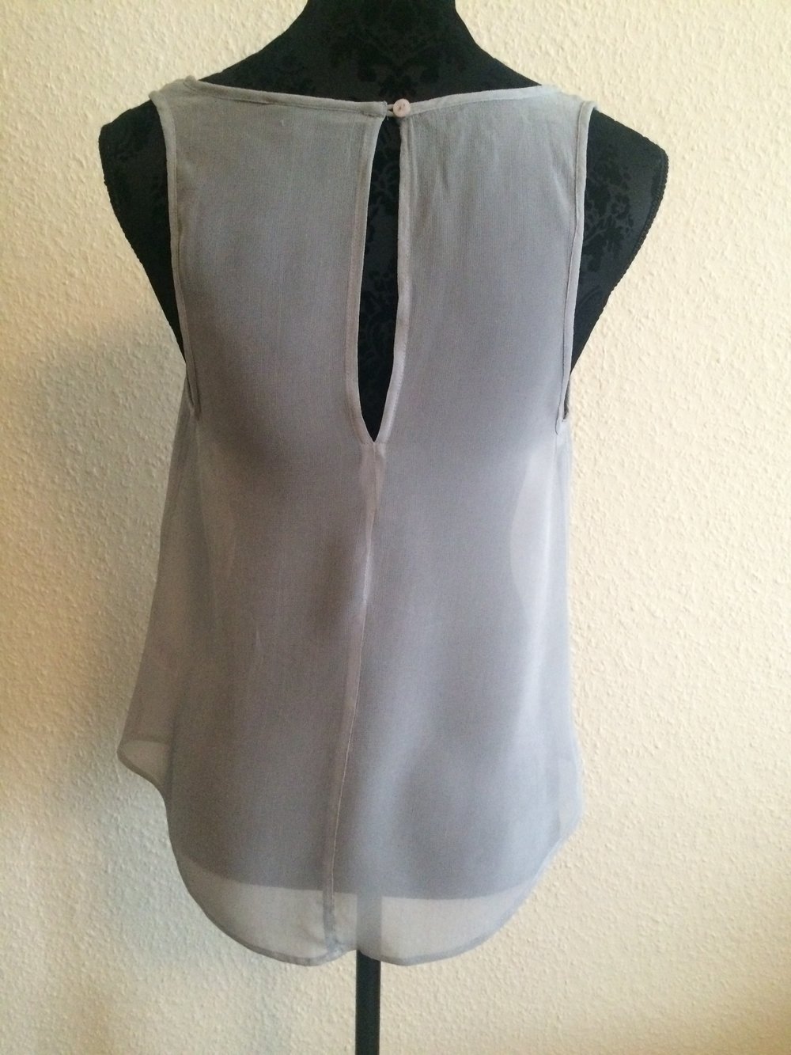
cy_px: 528
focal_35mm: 29
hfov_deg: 48.2
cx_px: 396
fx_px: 883
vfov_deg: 61.7
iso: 250
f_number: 2.2
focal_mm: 4.15
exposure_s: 1/25
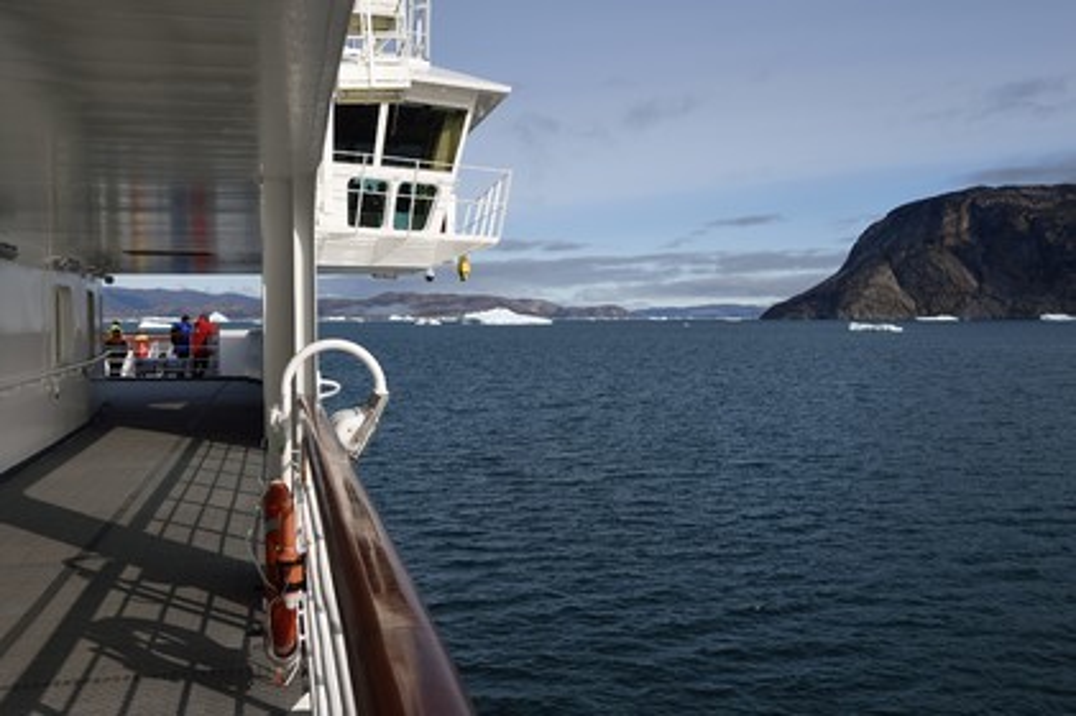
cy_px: 358
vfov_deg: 33.3
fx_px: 1195
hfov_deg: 48.5
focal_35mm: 40
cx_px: 538
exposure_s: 1/250
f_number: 18
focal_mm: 40
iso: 200
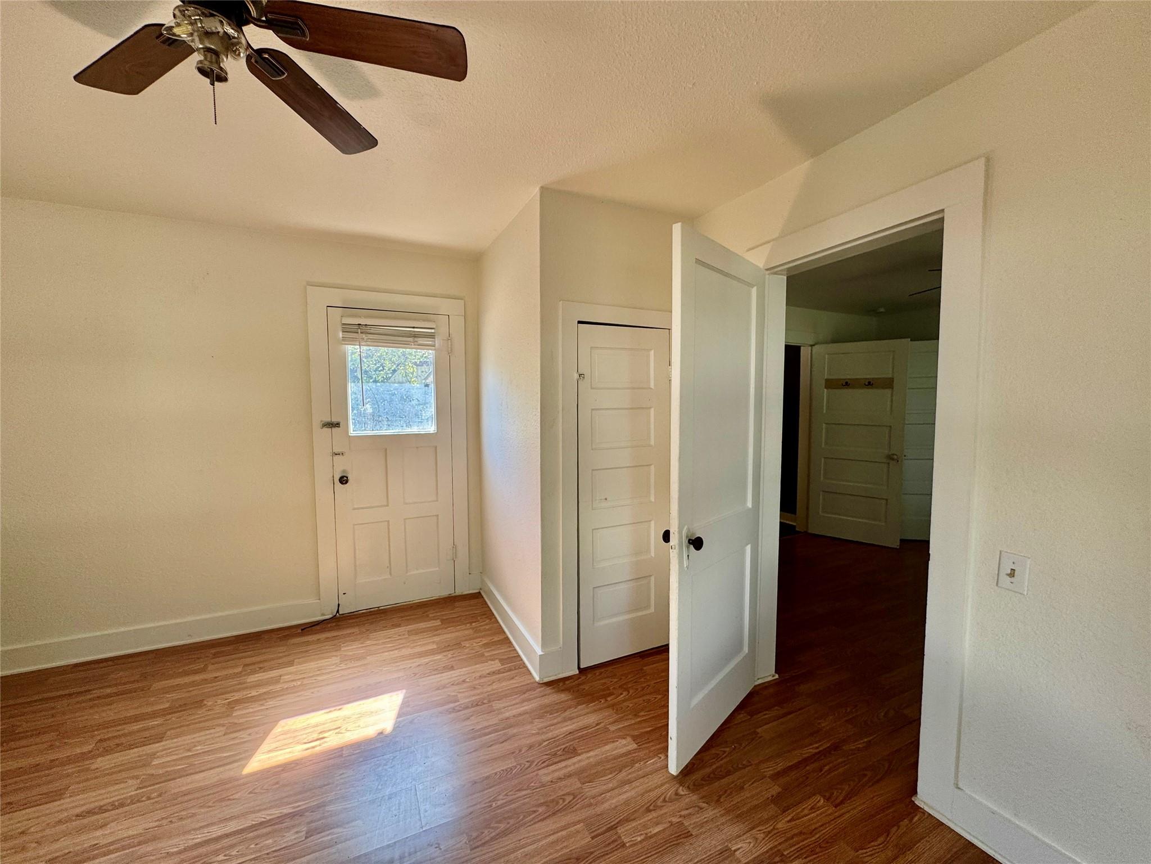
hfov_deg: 102.1
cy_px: 432
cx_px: 576
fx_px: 466
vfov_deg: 85.7
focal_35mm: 14
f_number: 2.2
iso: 80
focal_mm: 2.22
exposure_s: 1/99
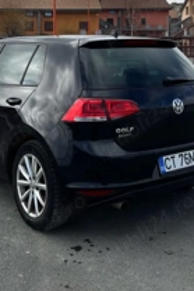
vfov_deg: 35.8
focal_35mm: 52
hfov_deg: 25.9
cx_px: 68
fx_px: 420
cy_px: 28
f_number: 1.6
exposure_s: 1/2342
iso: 50
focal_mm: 5.96
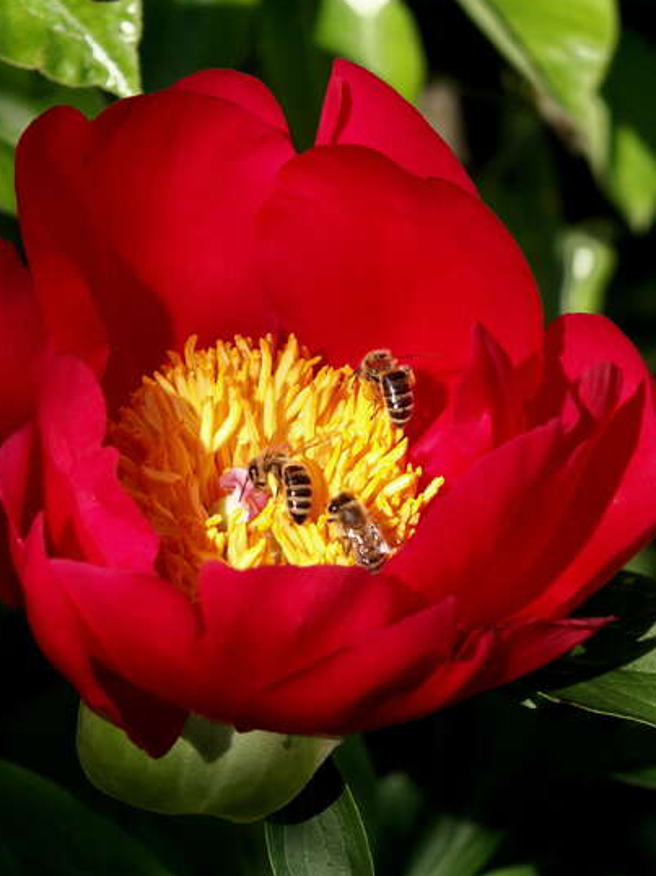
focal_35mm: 176
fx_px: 4451
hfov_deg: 8.4
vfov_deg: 11.2
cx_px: 278
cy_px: 392
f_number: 3.5
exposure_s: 1/1000
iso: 100
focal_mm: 35.96
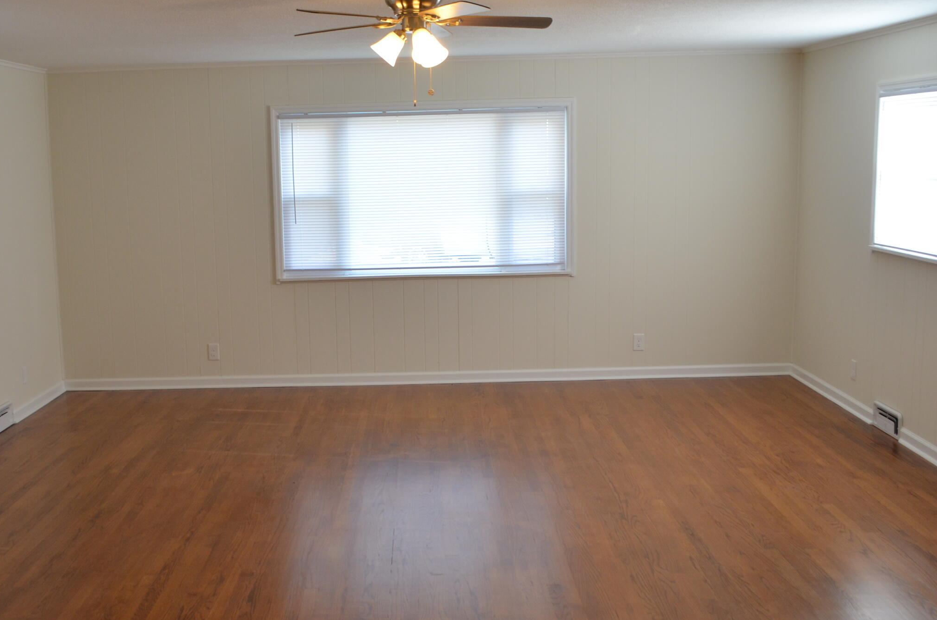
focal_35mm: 40
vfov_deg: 33.3
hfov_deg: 48.2
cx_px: 372
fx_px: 1039
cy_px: 300
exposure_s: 1/60
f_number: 4
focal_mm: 18
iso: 400
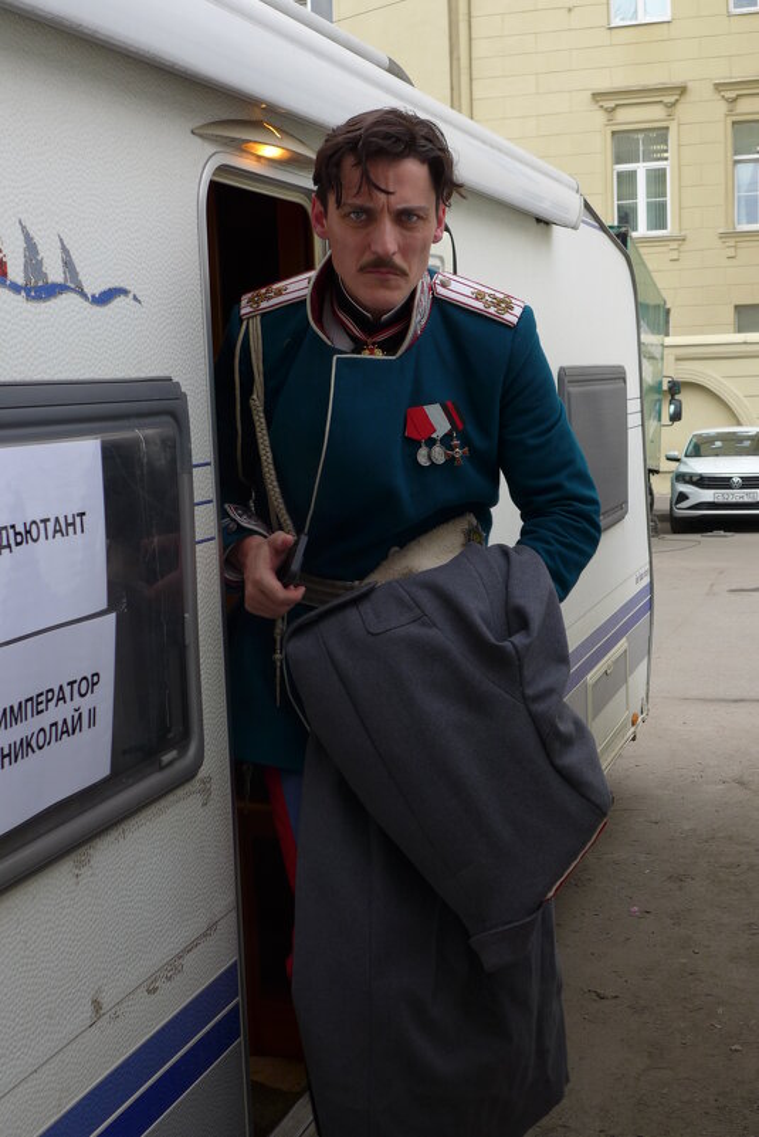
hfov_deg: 28.7
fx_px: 1484
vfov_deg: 41.9
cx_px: 380
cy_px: 568
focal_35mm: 47
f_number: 2.8
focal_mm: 9.2
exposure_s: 1/160
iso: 80
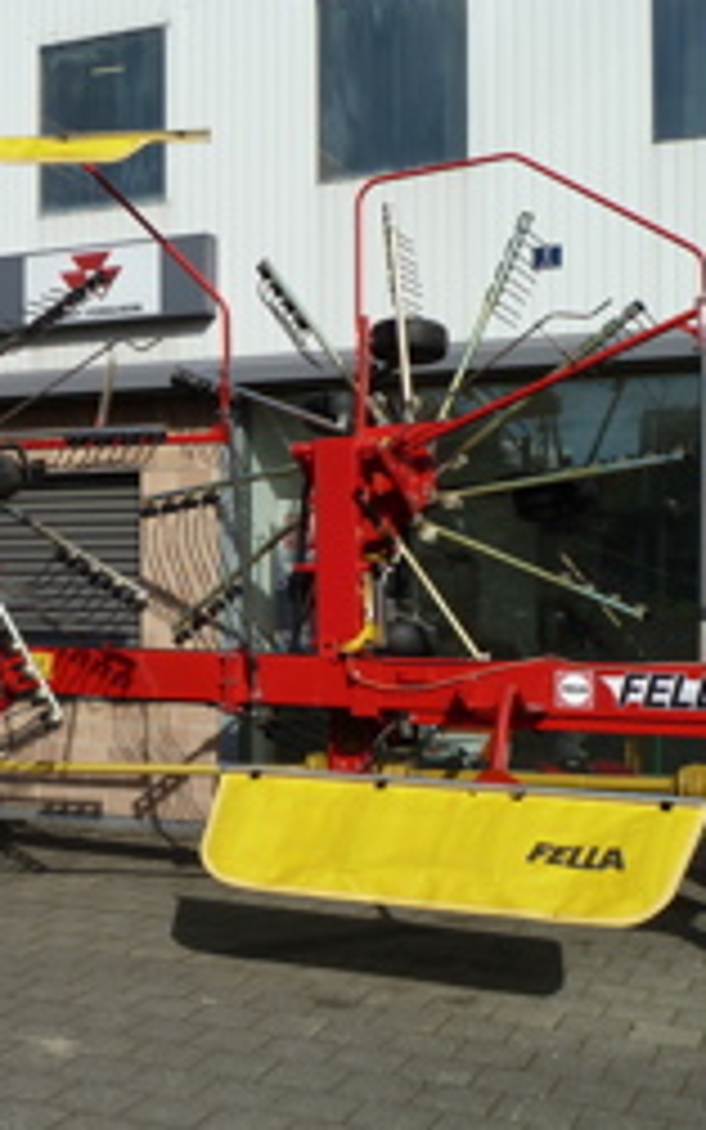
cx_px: 166
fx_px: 1508
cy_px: 585
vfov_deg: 41.0
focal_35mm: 49
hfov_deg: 26.0
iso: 80
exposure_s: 1/500
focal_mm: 4.7
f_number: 5
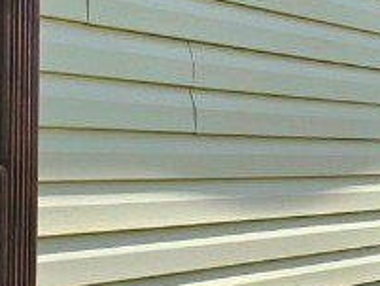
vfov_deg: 12.6
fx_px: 1285
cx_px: 645
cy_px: 254
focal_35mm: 117
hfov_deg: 15.0
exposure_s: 1/1429
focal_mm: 6.3
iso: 10
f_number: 1.7
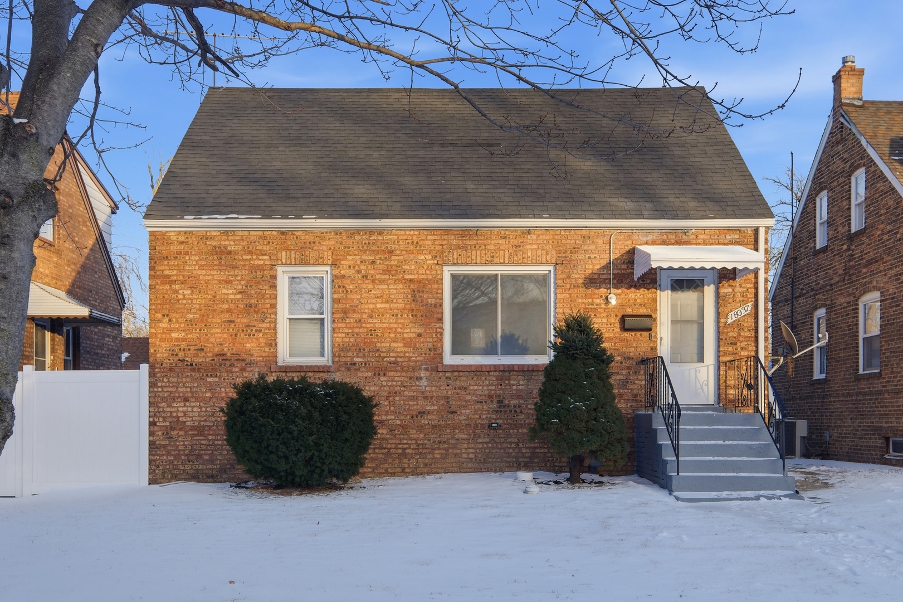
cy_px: 301
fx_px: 903
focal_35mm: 36
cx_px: 452
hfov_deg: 53.1
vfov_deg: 36.9
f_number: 8
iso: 640
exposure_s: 1/5400
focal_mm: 24
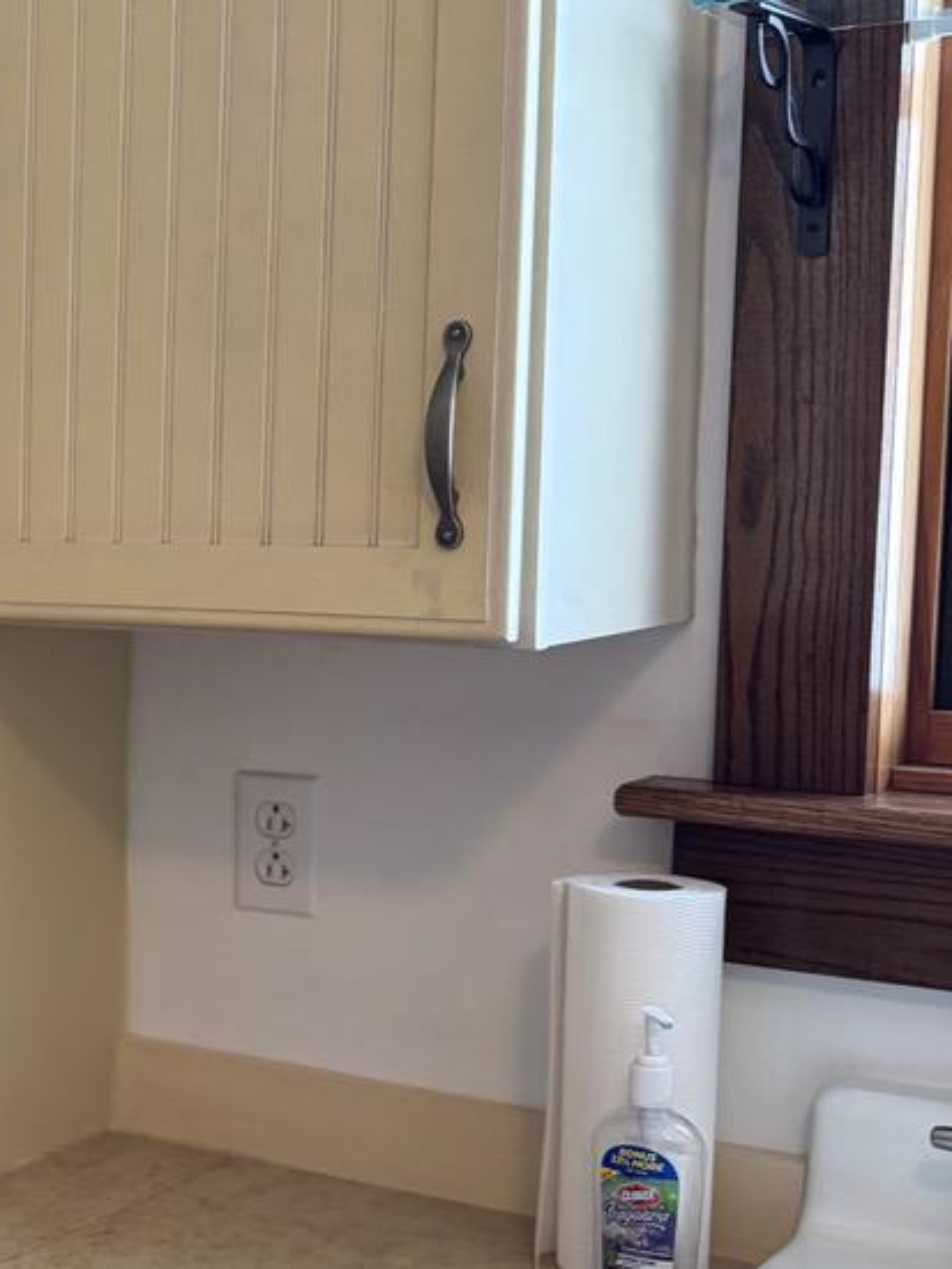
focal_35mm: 67
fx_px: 2455
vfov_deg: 28.9
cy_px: 699
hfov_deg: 19.7
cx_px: -373
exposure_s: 1/120
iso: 160
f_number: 1.78
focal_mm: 6.76
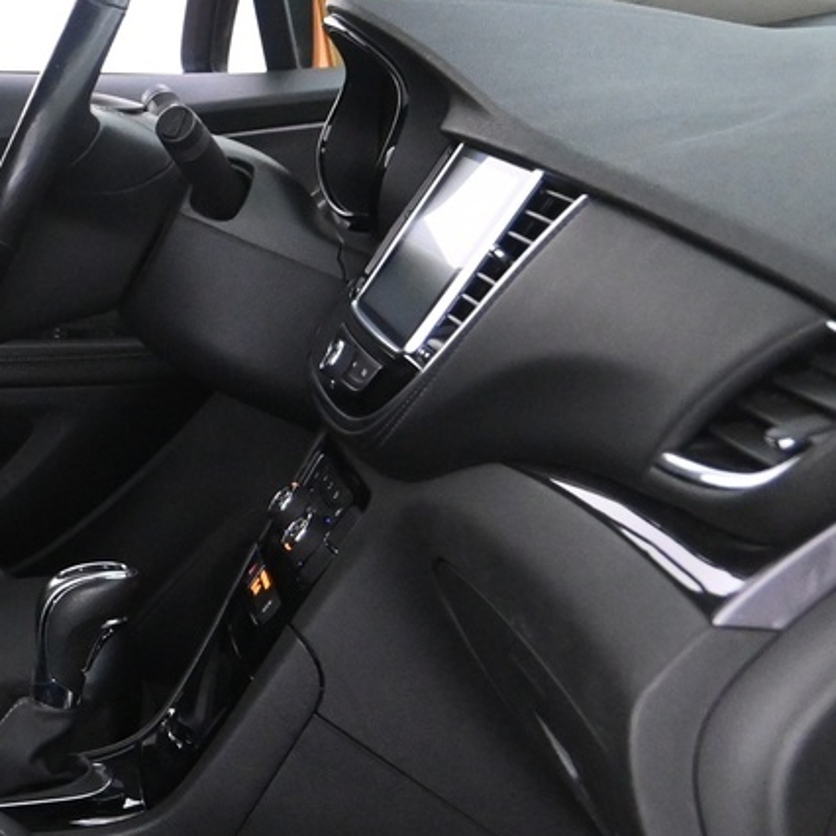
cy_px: 601
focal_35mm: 85
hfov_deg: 17.8
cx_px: -493
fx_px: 2317
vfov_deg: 20.3
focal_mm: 17.5
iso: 3200
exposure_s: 1/30
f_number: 3.5
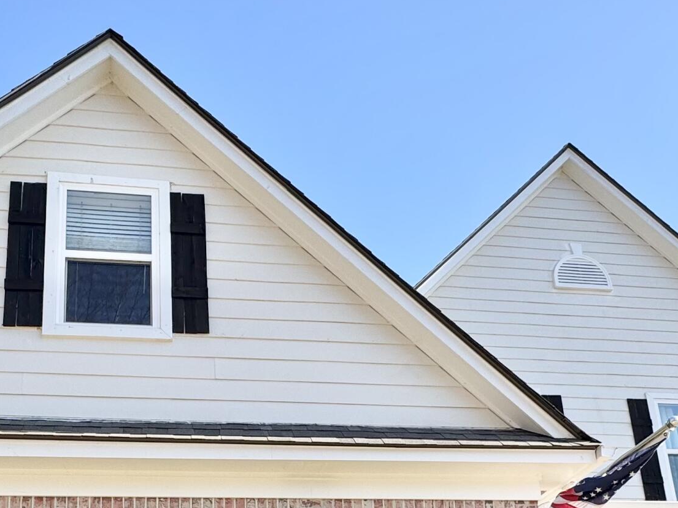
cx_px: 271
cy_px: 572
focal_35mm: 38
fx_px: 744
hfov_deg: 48.7
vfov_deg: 32.6
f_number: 2.2
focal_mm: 2.22
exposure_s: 1/600
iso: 40
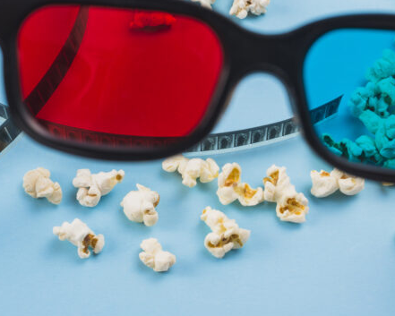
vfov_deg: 18.5
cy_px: 109
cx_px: 245
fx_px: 971
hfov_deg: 23.0
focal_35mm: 83
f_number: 11
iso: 320
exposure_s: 1/160
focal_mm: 50
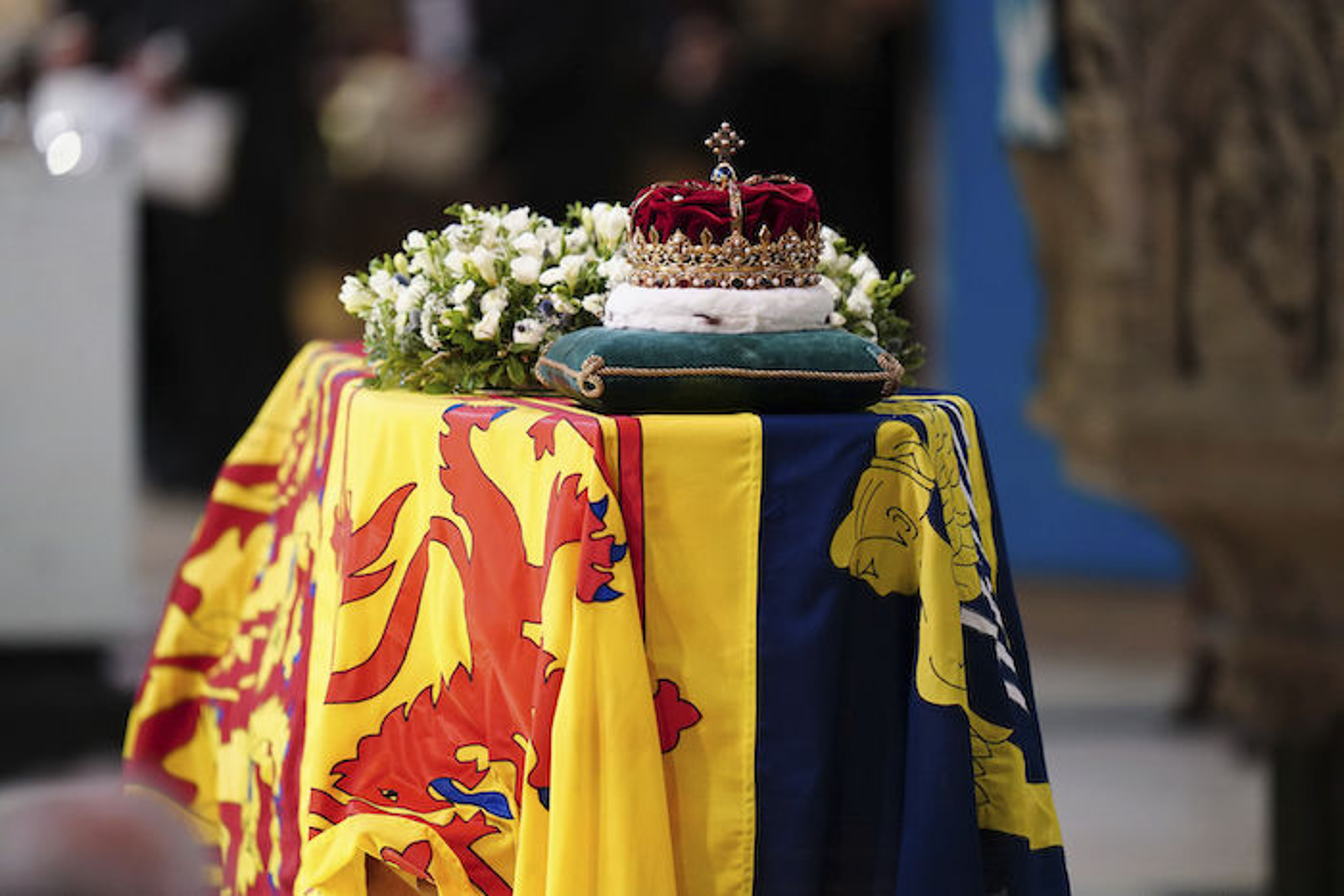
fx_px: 14935
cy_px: 448
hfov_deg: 5.2
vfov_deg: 3.4
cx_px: 672
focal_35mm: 400
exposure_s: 1/160
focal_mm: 400
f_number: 2.8
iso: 3200
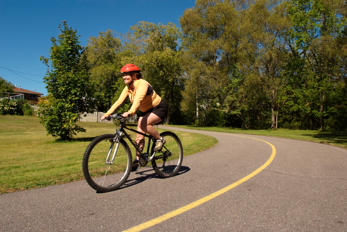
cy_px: 116
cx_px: 174
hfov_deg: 69.3
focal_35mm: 26
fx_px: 251
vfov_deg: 49.7
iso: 200
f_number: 8
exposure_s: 1/500
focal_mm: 17
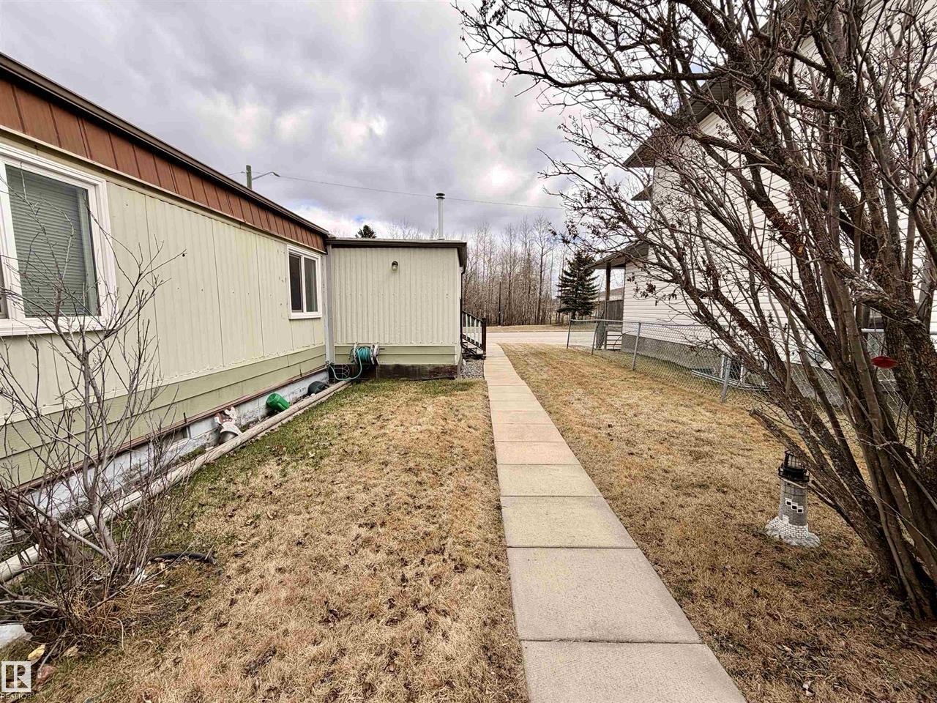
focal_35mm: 14
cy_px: 352
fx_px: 379
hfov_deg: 102.1
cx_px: 468
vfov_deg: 85.7
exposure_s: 1/770
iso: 25
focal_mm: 2.22
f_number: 2.2
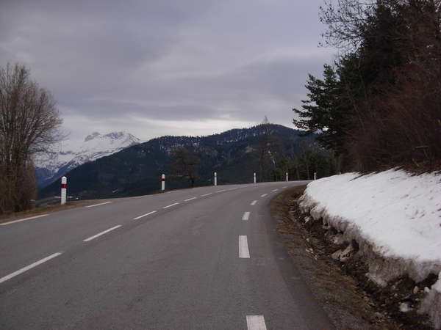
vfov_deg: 37.7
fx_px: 484
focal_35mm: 38
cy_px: 165
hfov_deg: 49.0
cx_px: 220
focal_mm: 6.3
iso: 79
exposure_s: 1/256
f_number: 2.9
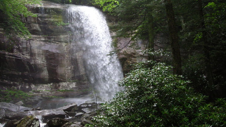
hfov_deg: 48.4
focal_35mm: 42
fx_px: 252
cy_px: 66
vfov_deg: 28.3
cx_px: 113
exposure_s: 1/121
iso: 200
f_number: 3.2
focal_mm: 6.3
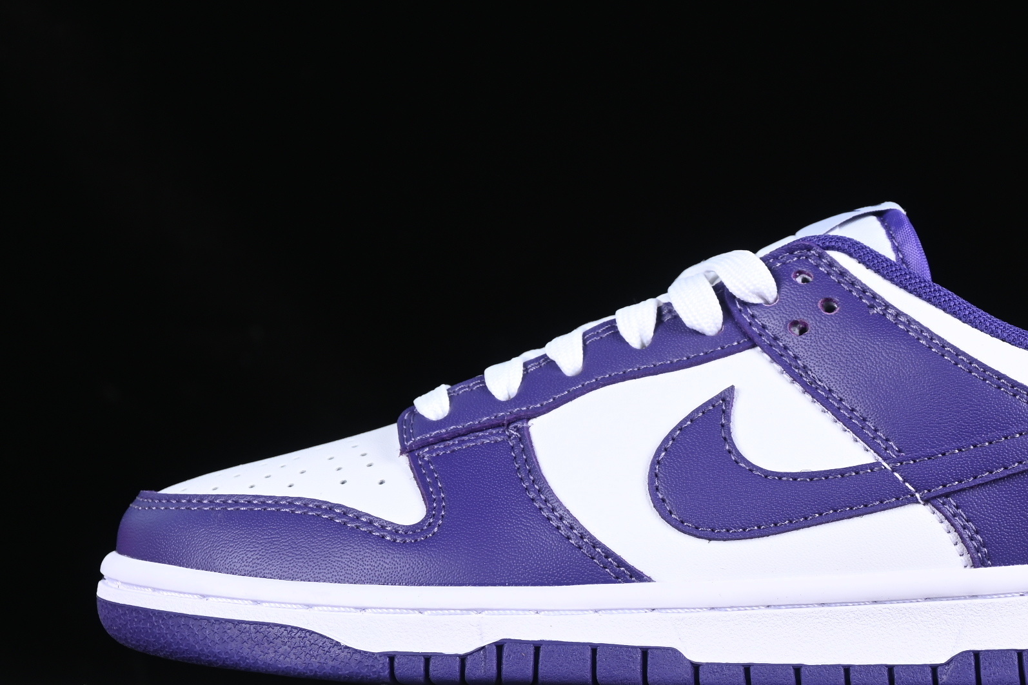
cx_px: 702
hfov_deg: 15.6
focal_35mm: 131
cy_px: 336
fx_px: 3741
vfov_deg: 10.5
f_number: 6.3
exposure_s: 1/60
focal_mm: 50
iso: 160
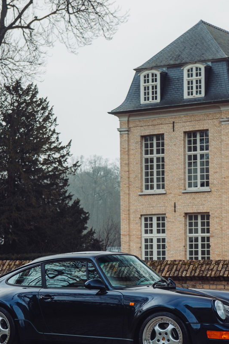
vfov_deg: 19.3
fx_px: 1004
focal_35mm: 105
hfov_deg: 13.0
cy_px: 272
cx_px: 120
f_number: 4.5
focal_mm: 55
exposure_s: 1/125
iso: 400
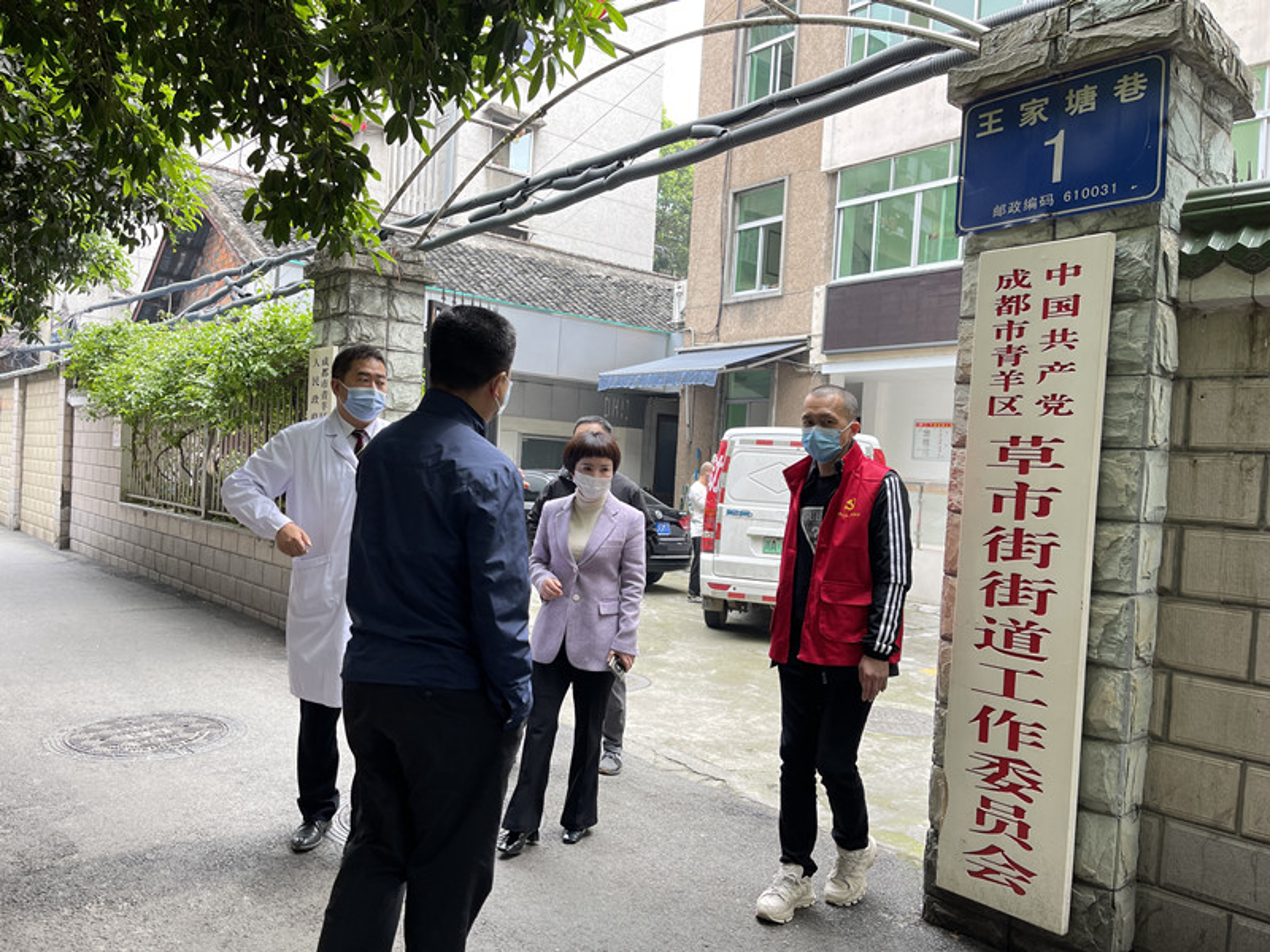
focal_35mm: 26
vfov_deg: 53.1
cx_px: 635
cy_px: 476
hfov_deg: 67.3
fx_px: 954
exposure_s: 1/121
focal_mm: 5.1
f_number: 1.6
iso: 50
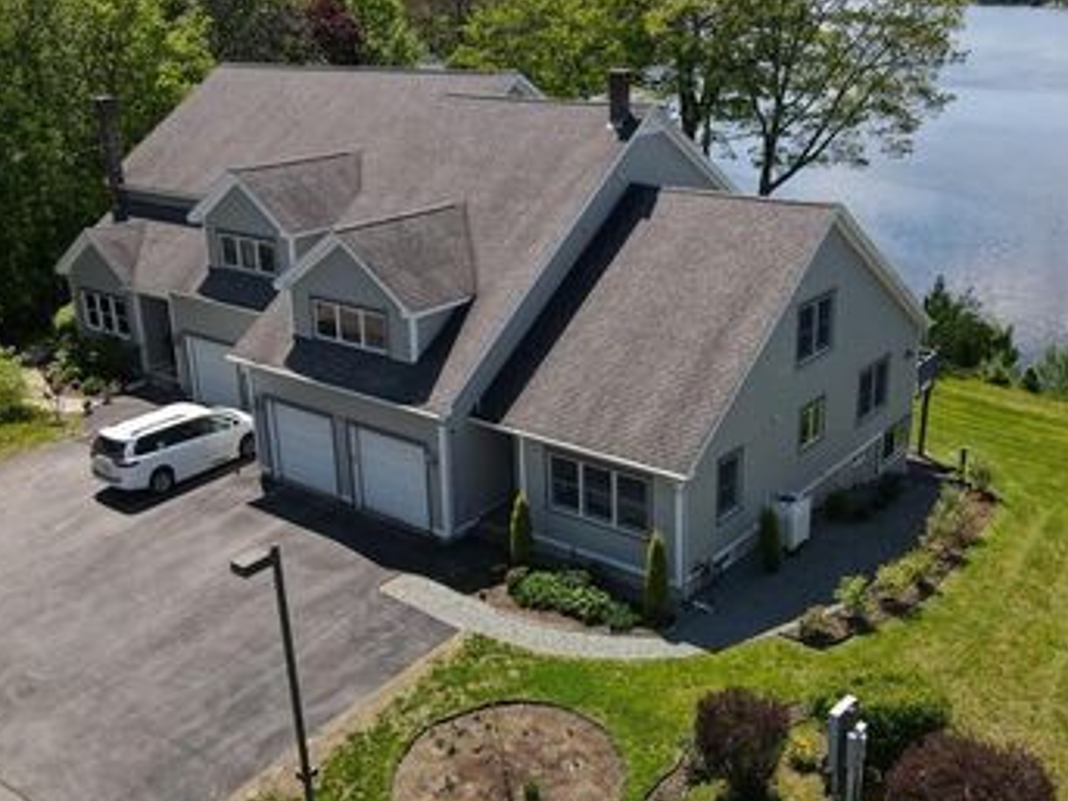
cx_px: 560
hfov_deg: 52.6
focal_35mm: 35
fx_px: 1079
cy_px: 376
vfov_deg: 40.7
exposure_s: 1/640
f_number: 2.8
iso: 100
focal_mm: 4.5
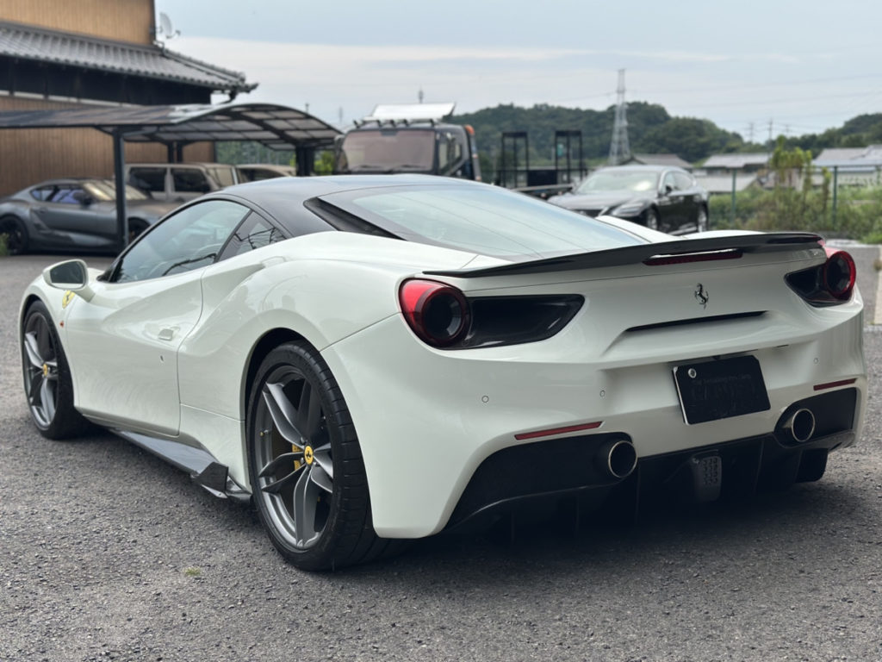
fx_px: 1223
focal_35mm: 48
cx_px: 441
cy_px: 331
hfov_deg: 39.7
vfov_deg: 30.3
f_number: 1.78
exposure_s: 1/4016
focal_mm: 6.86
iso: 100
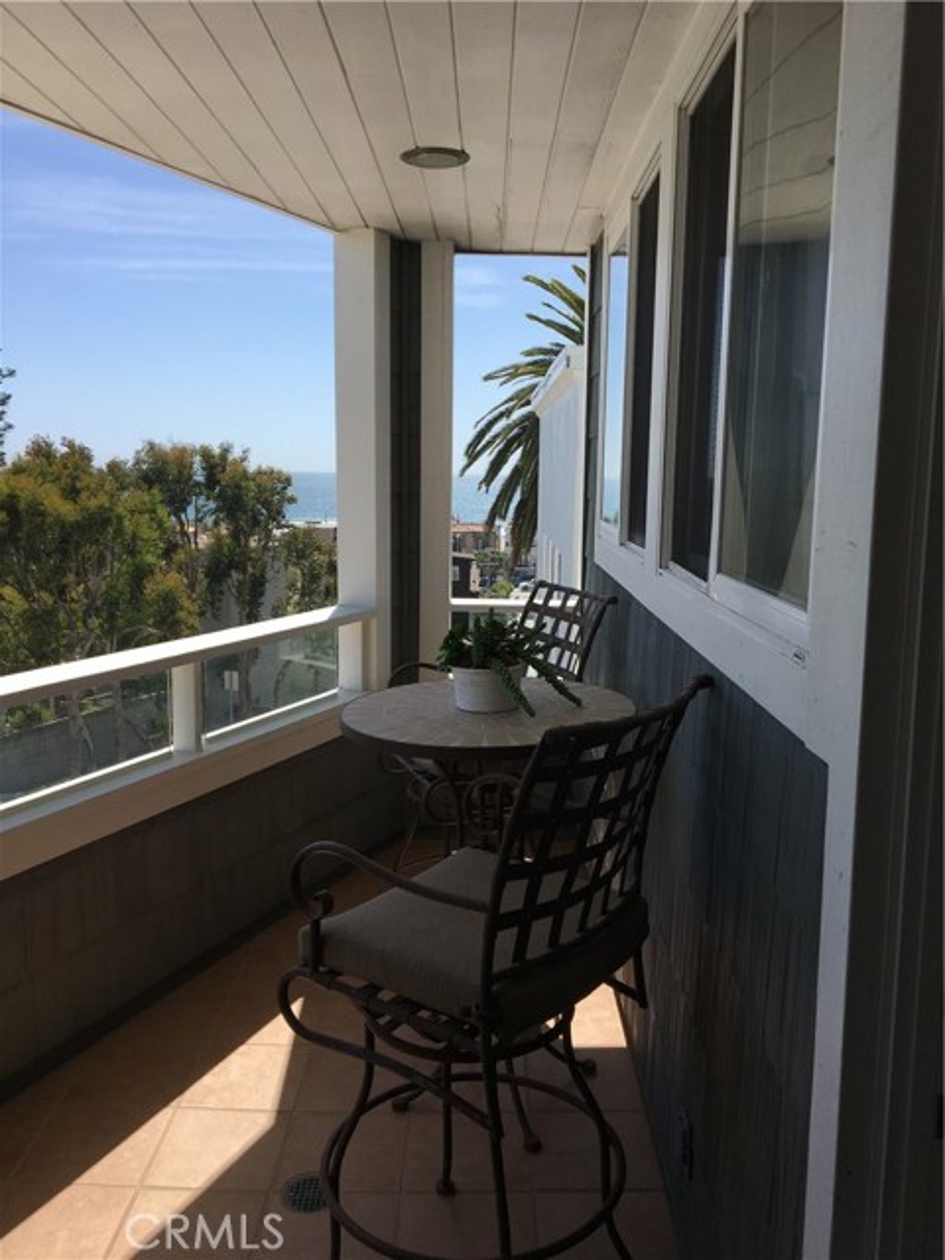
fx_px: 1056
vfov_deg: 61.7
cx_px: 472
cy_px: 630
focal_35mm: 29
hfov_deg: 48.2
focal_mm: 4.15
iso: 25
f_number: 2.2
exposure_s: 1/1399
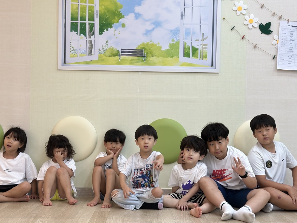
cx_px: 143
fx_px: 481
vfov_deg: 26.1
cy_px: 119
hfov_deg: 34.3
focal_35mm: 56
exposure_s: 1/120
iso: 125
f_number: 1.78
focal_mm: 6.86
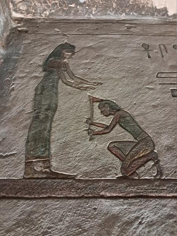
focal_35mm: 27
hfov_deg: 51.4
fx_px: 184
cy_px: 118
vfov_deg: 65.3
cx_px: 88
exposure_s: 1/20
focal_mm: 4
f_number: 1.8
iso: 1000
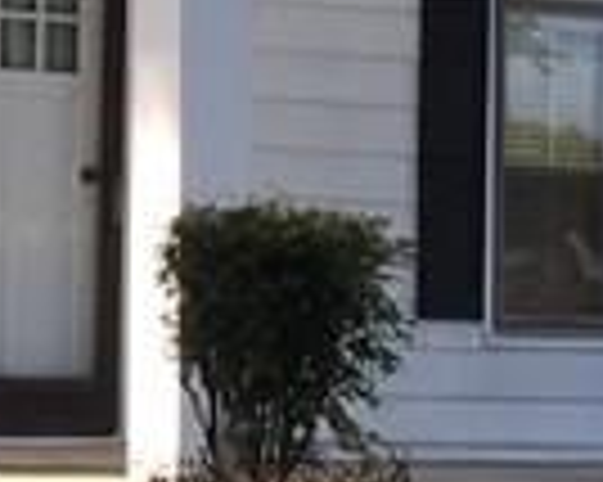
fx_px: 3852
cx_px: -144
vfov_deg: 7.1
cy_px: 68
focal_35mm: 216
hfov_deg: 8.8
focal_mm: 4.15
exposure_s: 1/615
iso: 25
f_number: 2.2
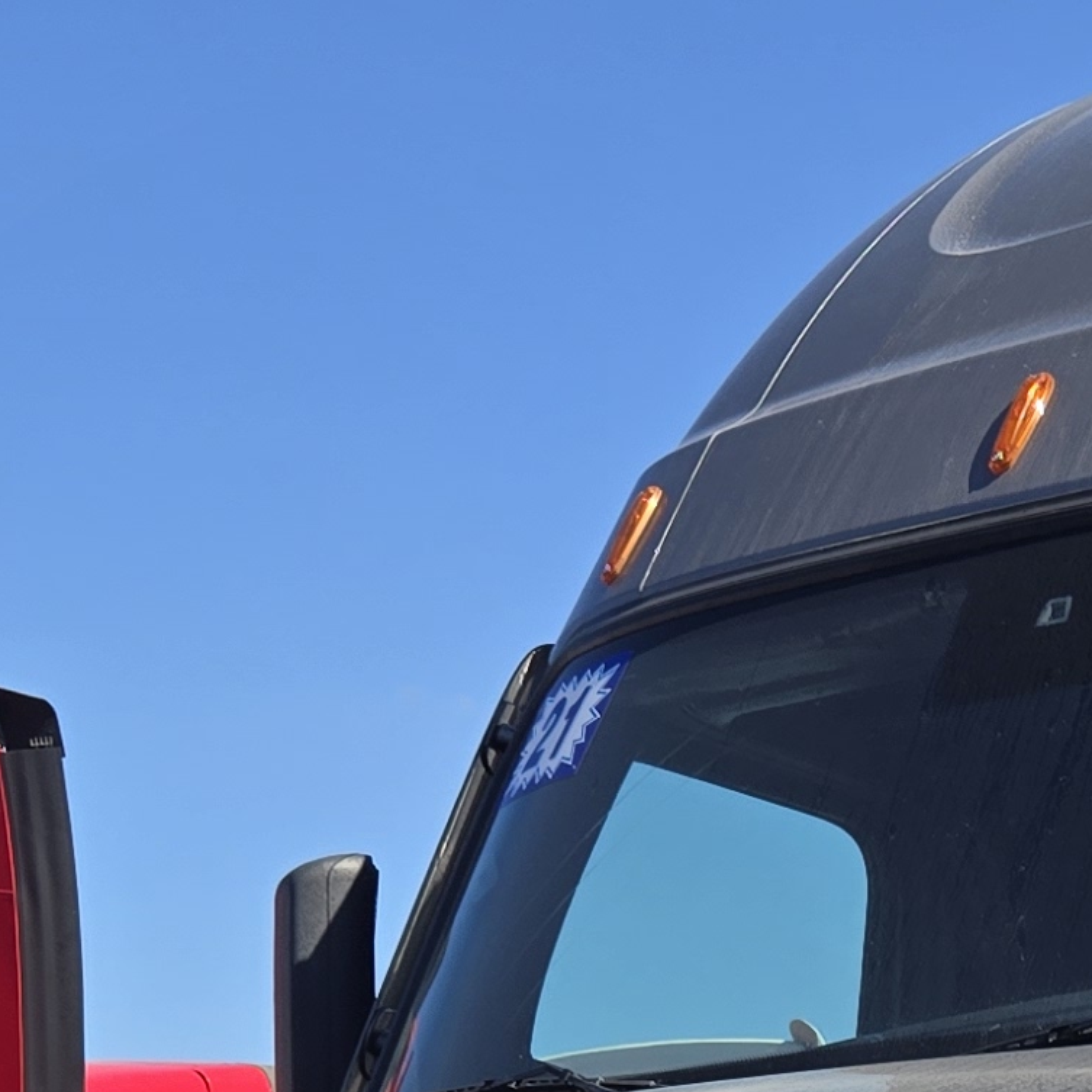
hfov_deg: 15.5
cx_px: 1315
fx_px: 3855
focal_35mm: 108
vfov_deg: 14.8
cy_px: 1732
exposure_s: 1/1384
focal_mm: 5.4
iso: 25
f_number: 1.8
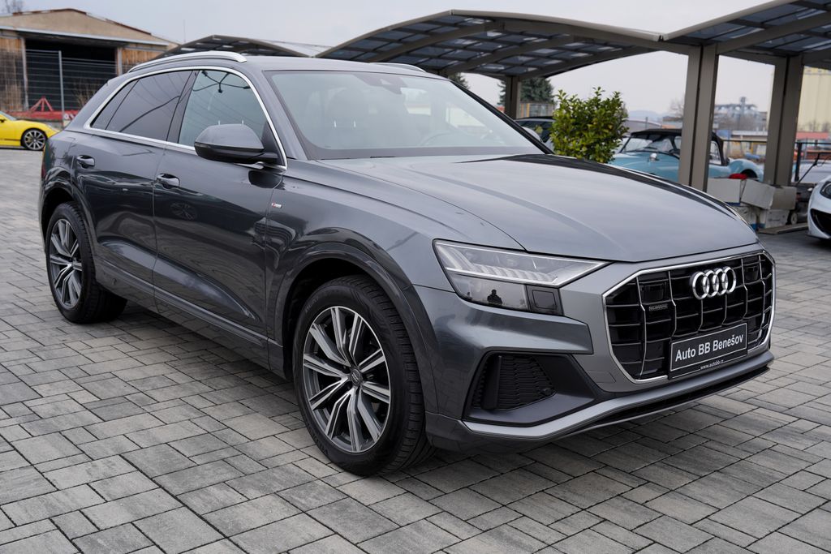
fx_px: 877
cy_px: 277
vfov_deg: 35.1
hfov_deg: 50.7
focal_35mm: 38
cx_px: 416
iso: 100
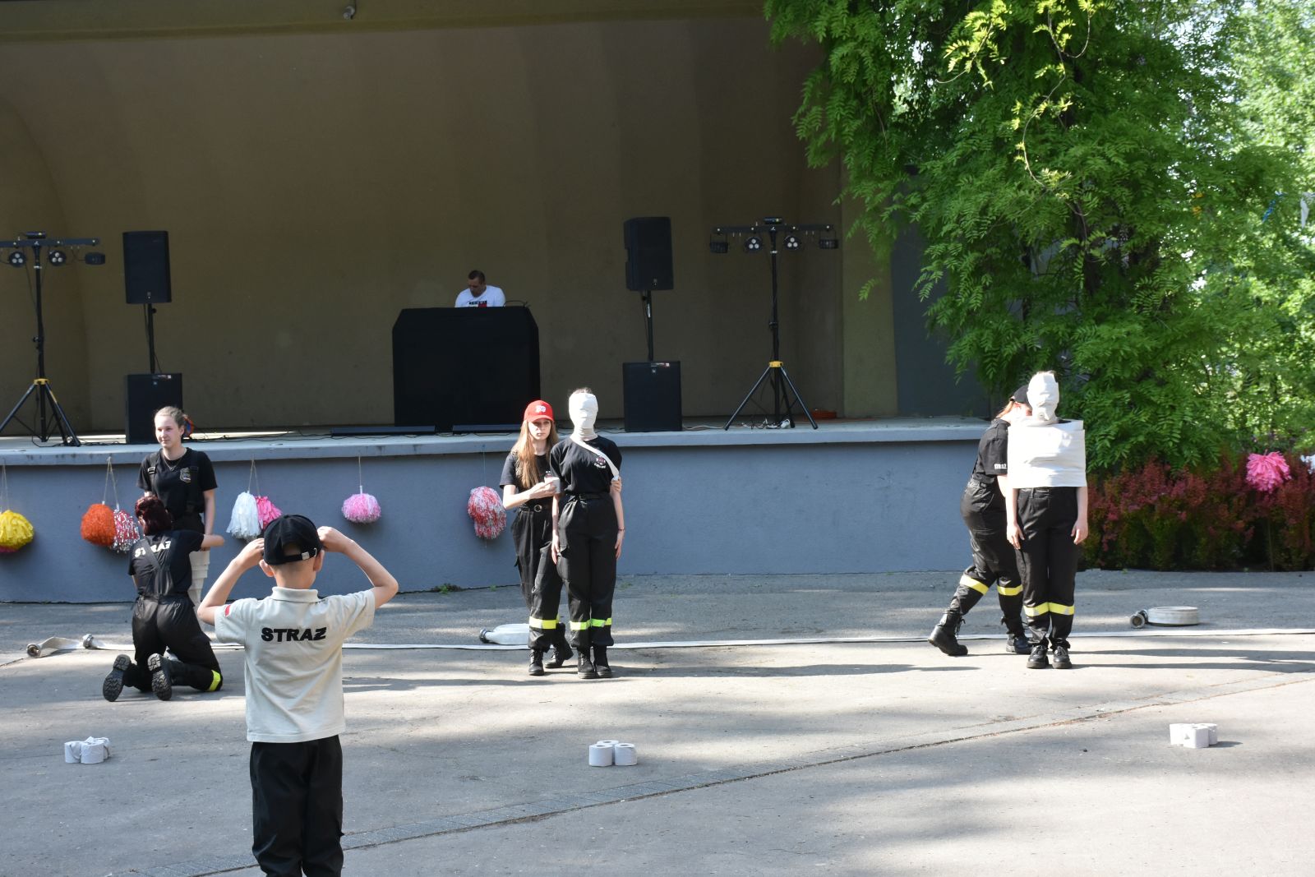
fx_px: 2192
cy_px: 438
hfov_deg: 33.4
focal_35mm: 60
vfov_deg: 22.6
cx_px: 658
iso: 800
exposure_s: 1/400
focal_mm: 40
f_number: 8
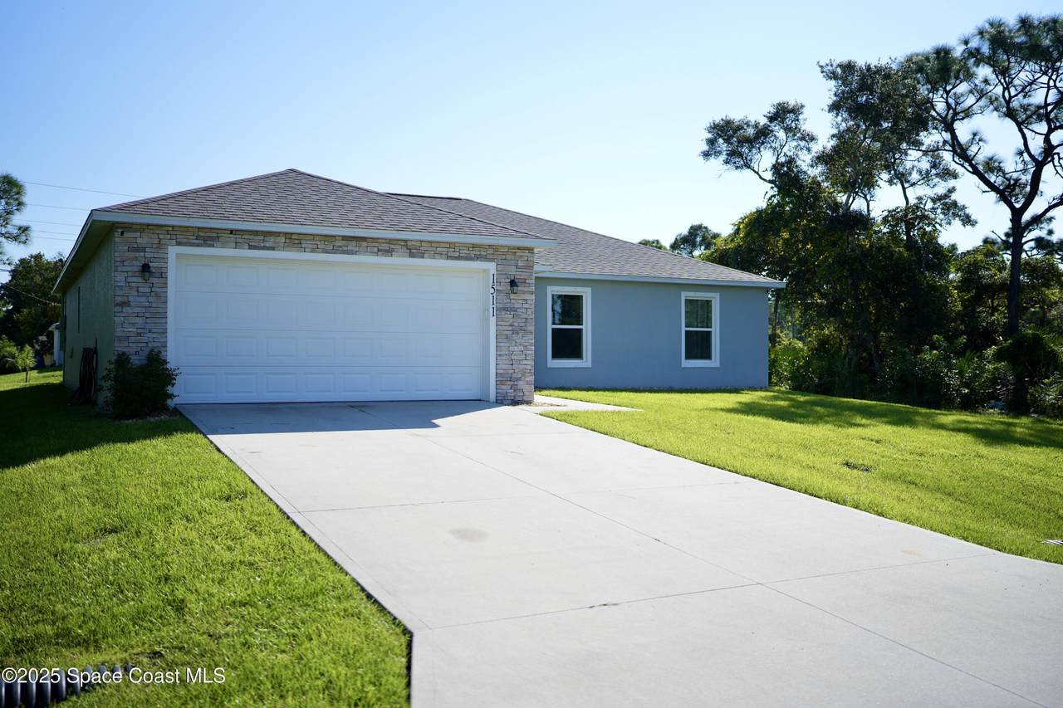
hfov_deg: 54.4
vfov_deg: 37.8
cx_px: 532
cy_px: 354
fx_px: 1033
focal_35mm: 35
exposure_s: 1/8000
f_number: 1.4
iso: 100
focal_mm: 35
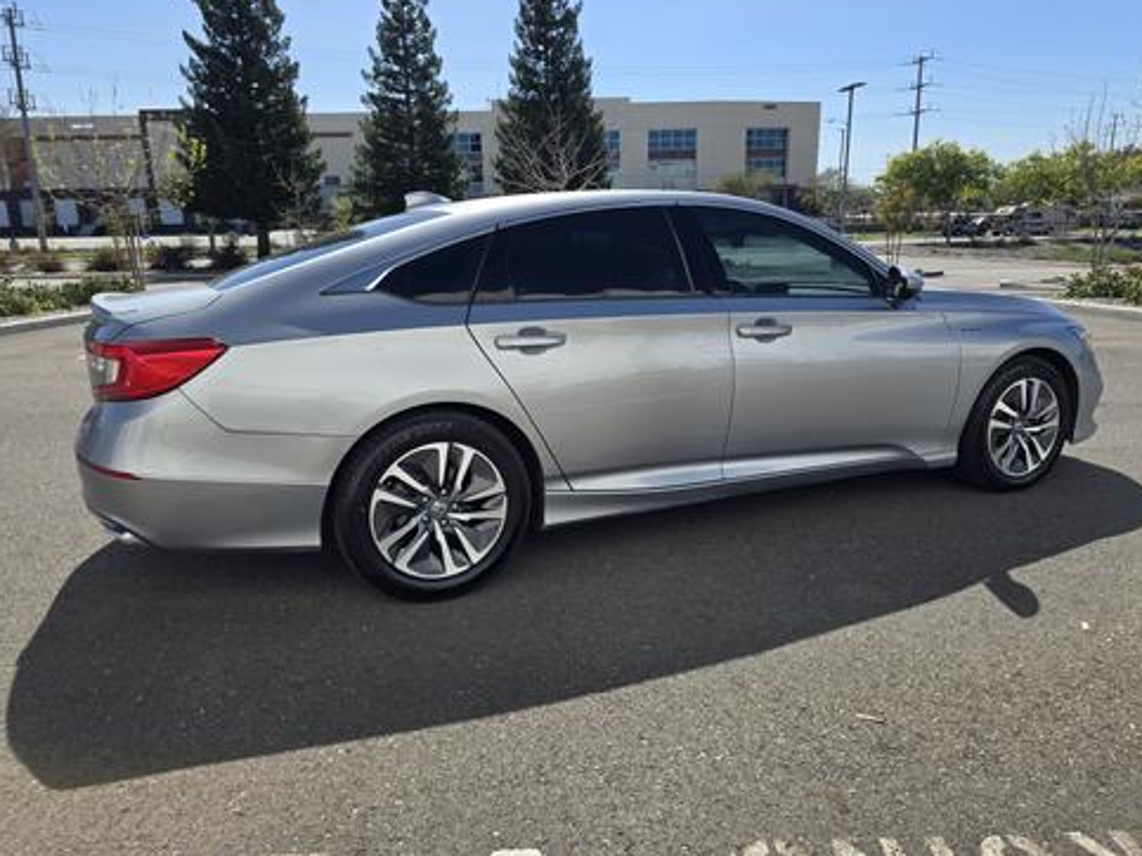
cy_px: 416
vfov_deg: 56.8
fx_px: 792
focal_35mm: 24
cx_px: 575
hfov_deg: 71.6
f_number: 1.7
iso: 12
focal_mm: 6.3
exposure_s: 1/744
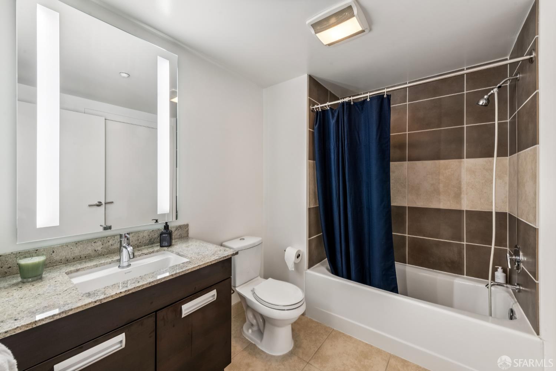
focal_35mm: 14
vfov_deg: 81.2
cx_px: 278
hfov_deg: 104.3
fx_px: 216
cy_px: 186
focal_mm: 14
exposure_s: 1/4
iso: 100
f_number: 11
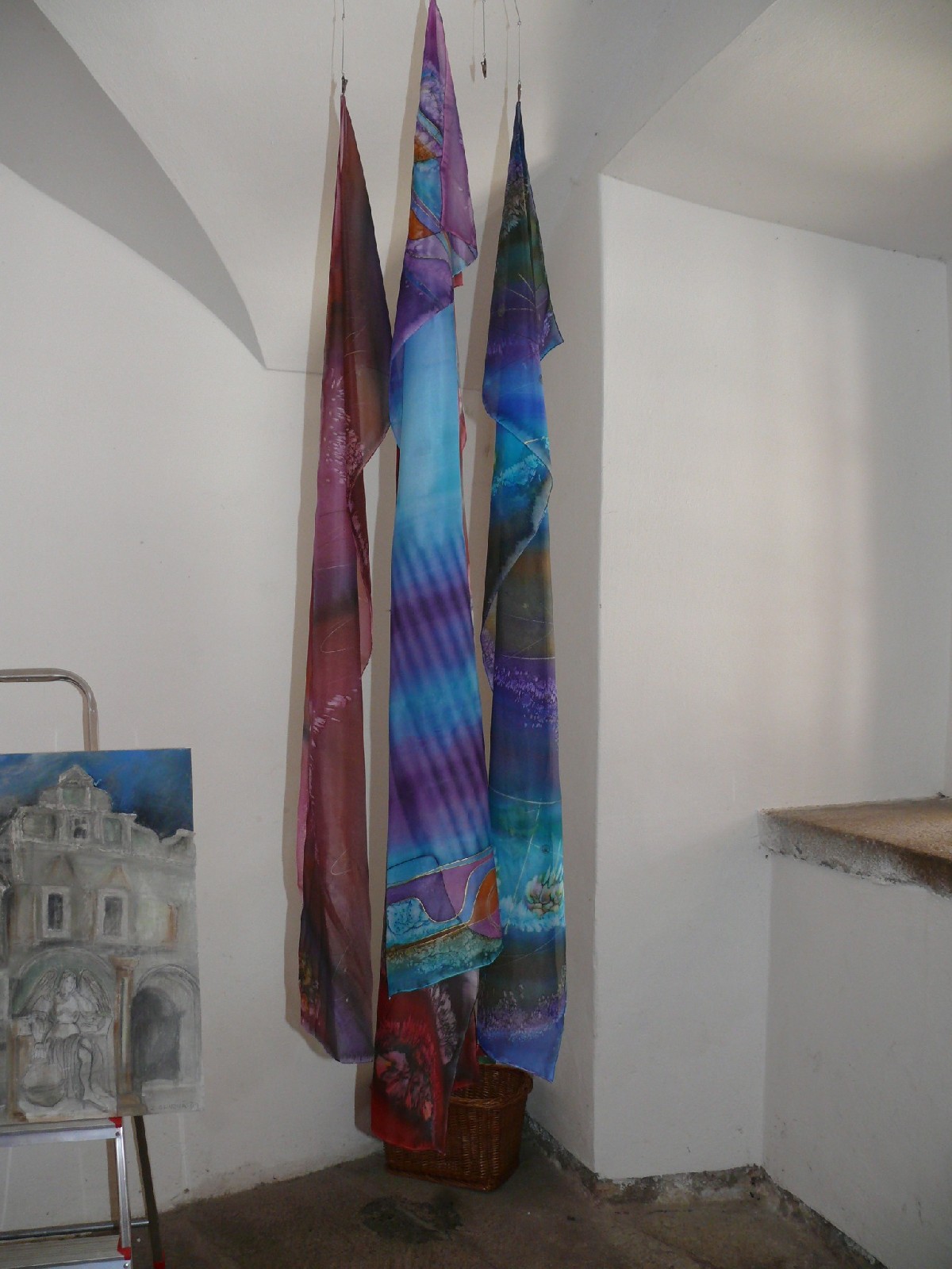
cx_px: 476
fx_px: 1283
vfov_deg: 52.6
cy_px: 634
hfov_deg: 40.7
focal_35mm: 35
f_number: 2.8
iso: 200
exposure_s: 1/100
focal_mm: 7.4
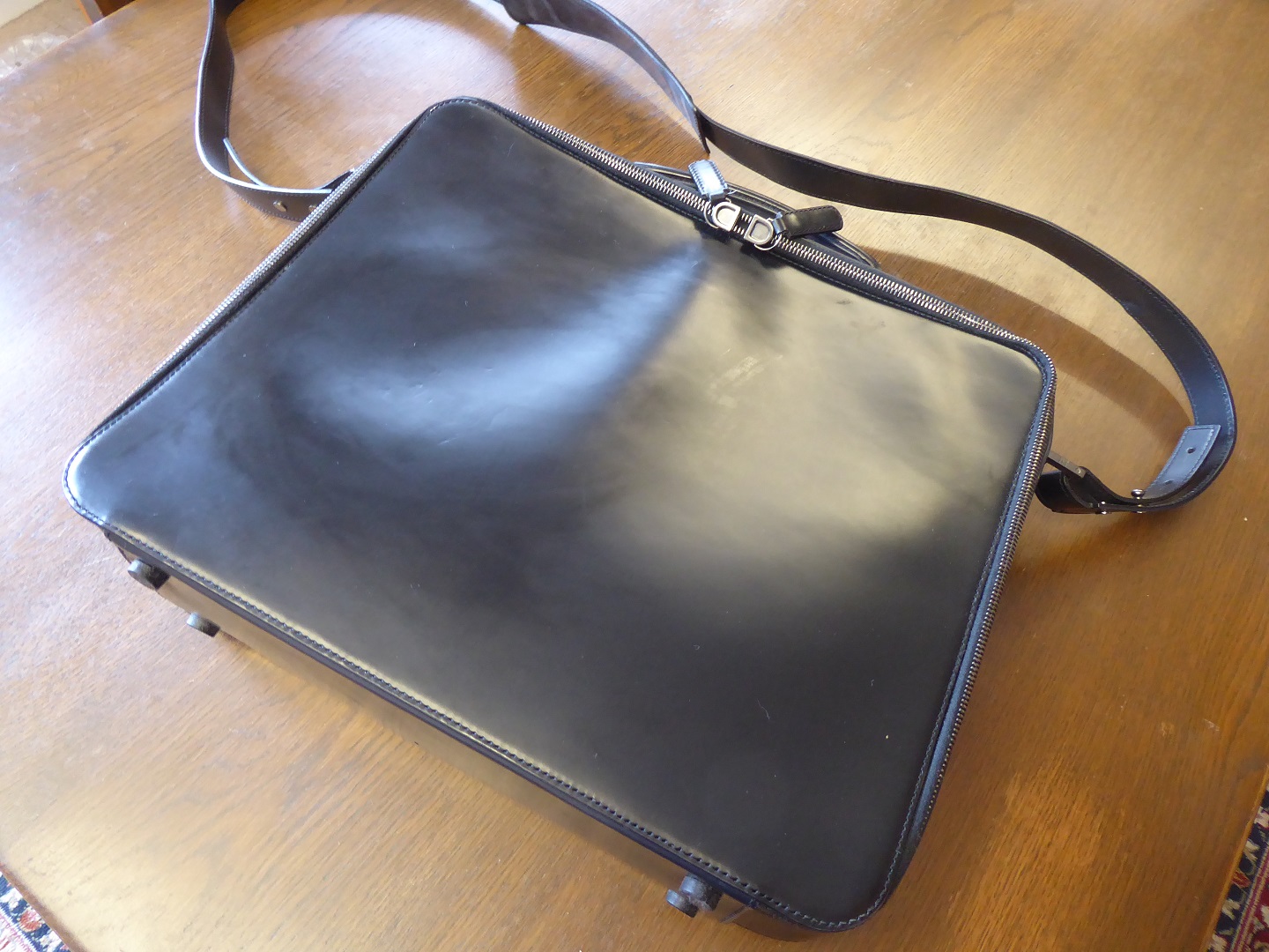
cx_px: 634
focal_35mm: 25
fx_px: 916
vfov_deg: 54.9
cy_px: 476
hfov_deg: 69.4
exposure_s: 1/20
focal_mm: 4.3
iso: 400
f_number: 3.3
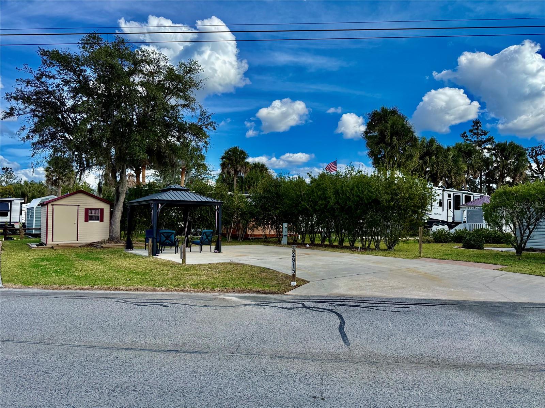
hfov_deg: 71.6
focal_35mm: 24
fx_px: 378
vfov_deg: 56.8
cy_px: 204
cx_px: 272
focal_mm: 6.76
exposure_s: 1/4167
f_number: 1.78
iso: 100
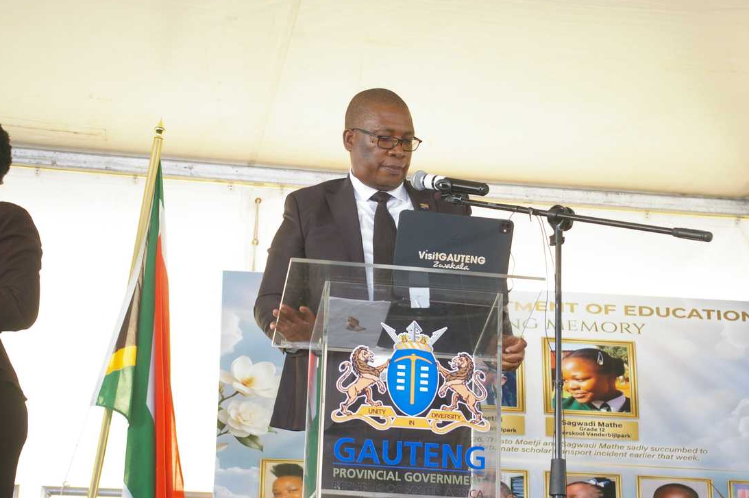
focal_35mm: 85
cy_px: 248
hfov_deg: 24.1
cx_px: 375
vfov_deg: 16.1
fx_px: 1757
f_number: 5.6
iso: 800
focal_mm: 55
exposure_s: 1/45
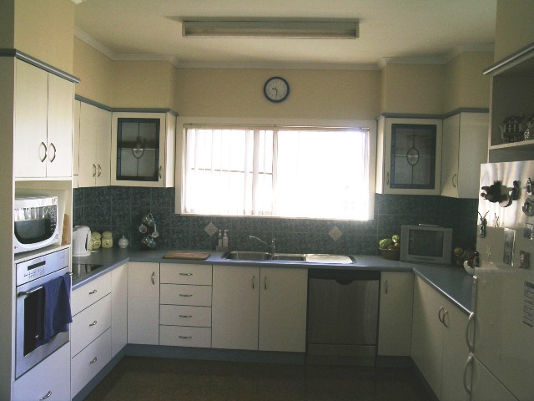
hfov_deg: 58.4
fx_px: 478
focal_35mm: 31
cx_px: 267
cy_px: 200
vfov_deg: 45.4
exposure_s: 1/58.5
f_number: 3.3
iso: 50
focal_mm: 6.5
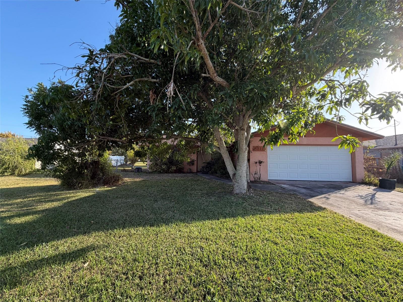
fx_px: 163
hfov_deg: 102.1
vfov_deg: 85.7
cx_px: 202
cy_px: 151
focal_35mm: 14
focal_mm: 2.22
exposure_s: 1/346
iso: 50
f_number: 2.2
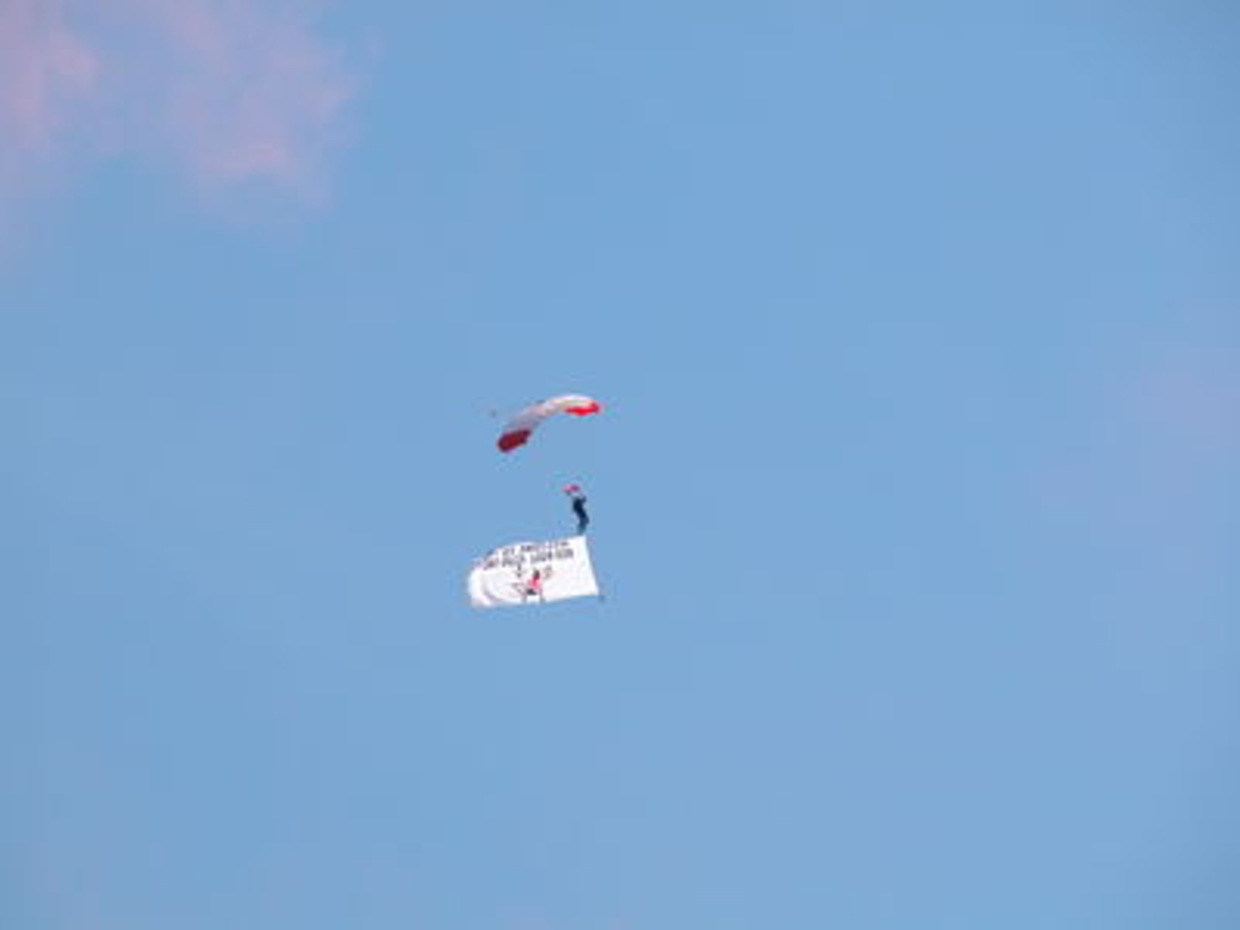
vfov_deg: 5.3
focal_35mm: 280
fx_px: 10030
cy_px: 465
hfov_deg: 7.1
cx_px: 620
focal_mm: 71.2
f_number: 5.9
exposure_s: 1/488
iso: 100
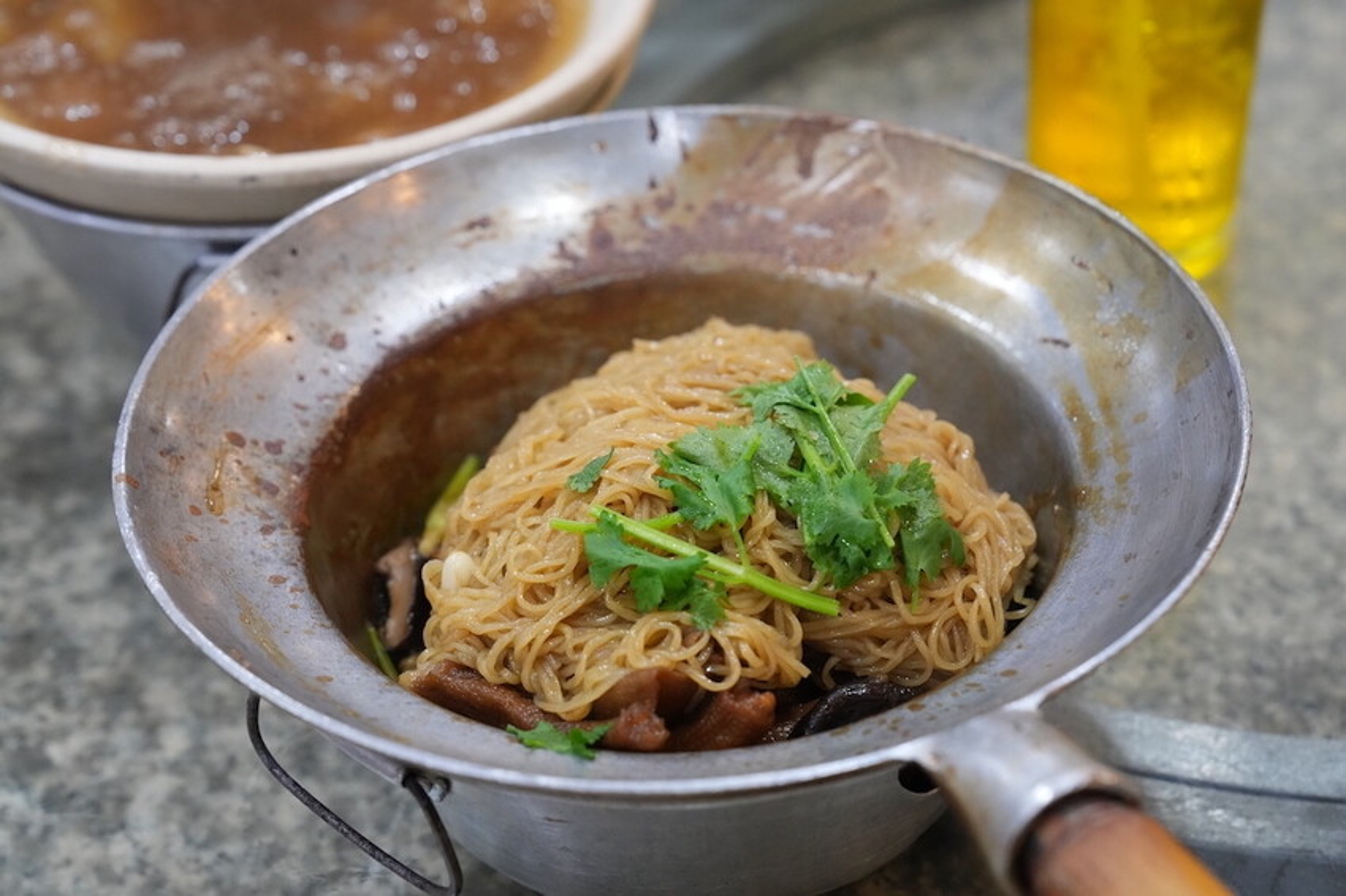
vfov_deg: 19.4
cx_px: 673
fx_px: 2616
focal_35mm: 70
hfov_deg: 28.9
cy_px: 448
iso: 5000
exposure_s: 1/80
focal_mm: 70
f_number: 5.6
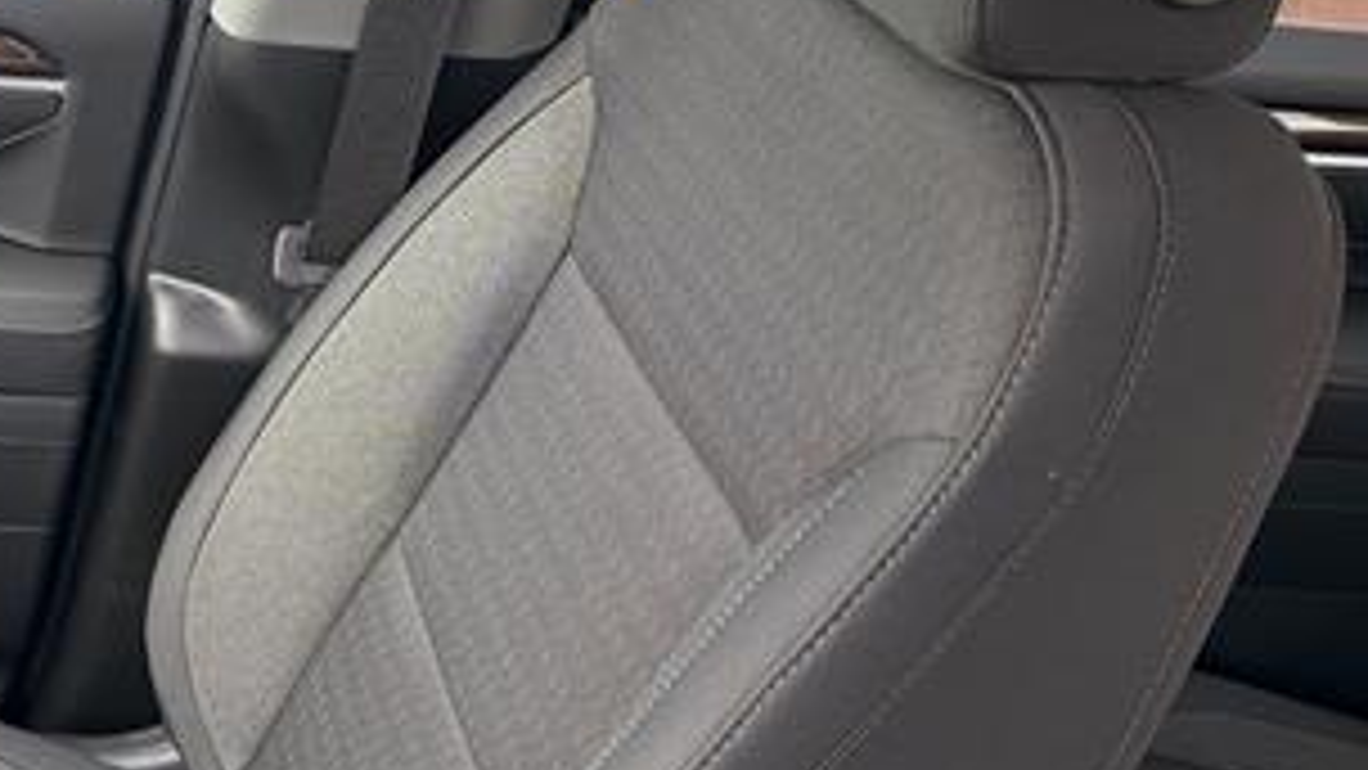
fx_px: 1995
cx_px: 4
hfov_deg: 34.5
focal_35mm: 55
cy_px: 293
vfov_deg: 21.8
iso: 200
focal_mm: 6.76
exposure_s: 1/101
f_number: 1.78
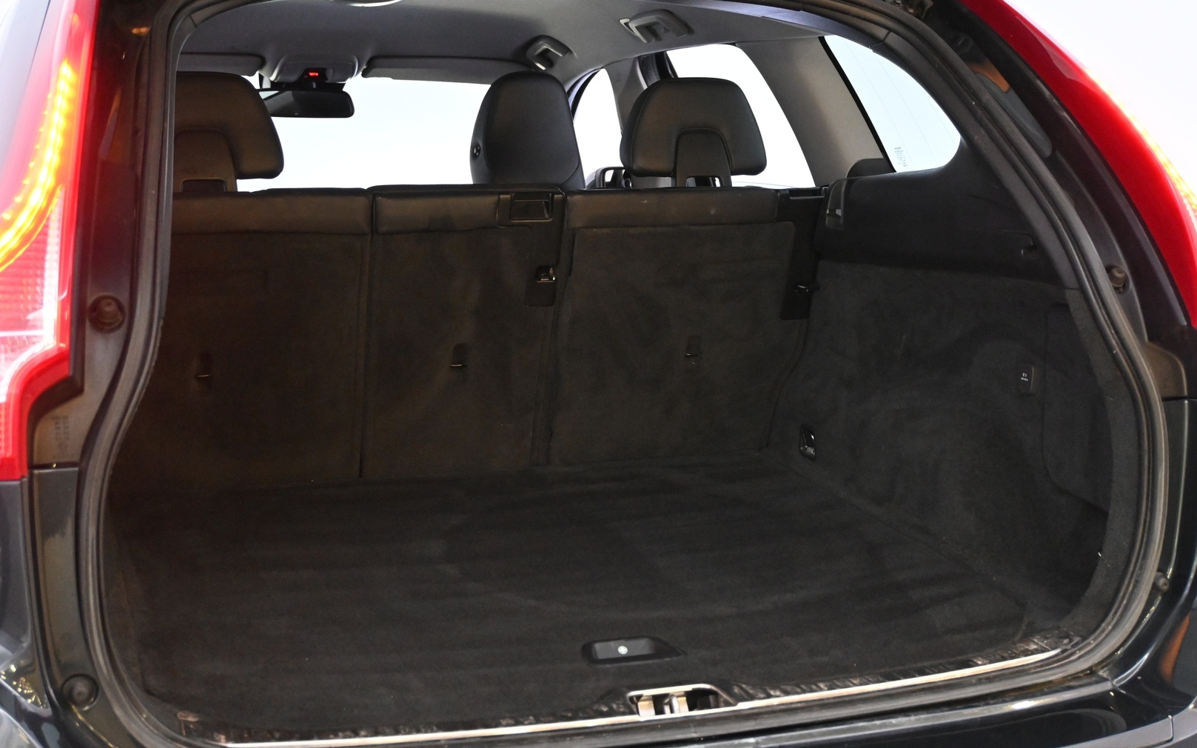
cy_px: 360
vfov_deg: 26.7
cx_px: 599
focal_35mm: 48
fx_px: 1574
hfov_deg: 41.6
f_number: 5
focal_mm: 31.5
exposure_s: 1/50
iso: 4500
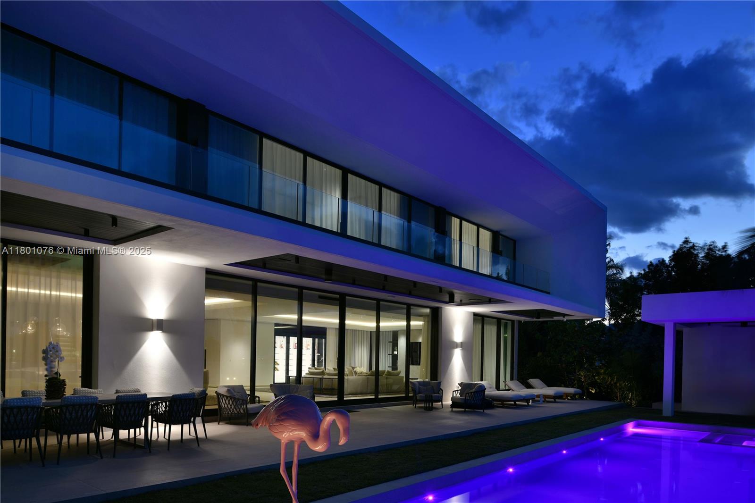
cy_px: 252
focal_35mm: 24
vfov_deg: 53.1
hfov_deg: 73.8
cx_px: 378
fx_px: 503
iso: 100
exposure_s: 1/2
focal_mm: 24
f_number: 8
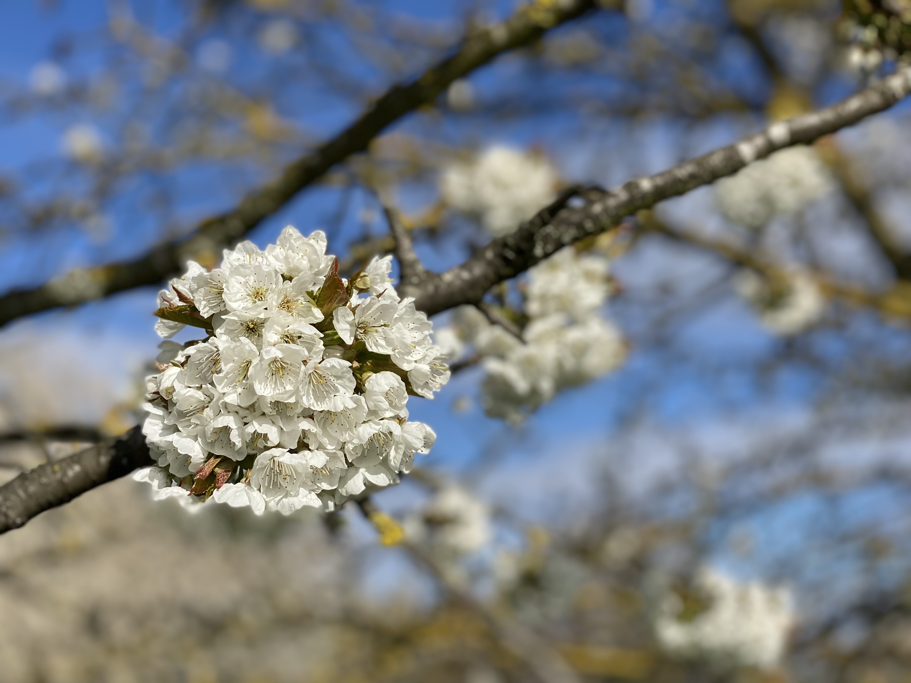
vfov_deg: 28.0
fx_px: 1369
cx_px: 456
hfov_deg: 36.8
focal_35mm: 52
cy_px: 342
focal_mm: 6
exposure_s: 1/3984
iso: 20
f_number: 2
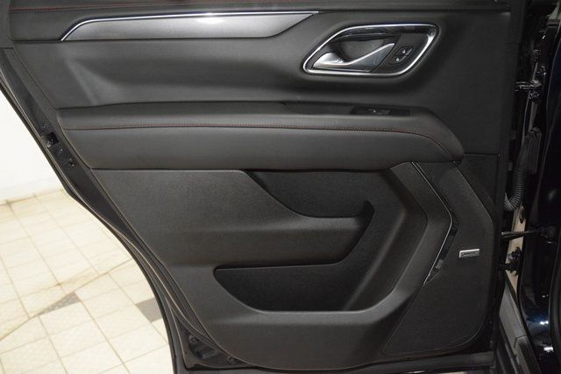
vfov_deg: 36.9
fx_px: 561
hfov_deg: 53.1
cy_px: 187
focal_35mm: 36
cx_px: 280
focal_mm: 24
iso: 3200
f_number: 3.8
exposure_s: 1/80
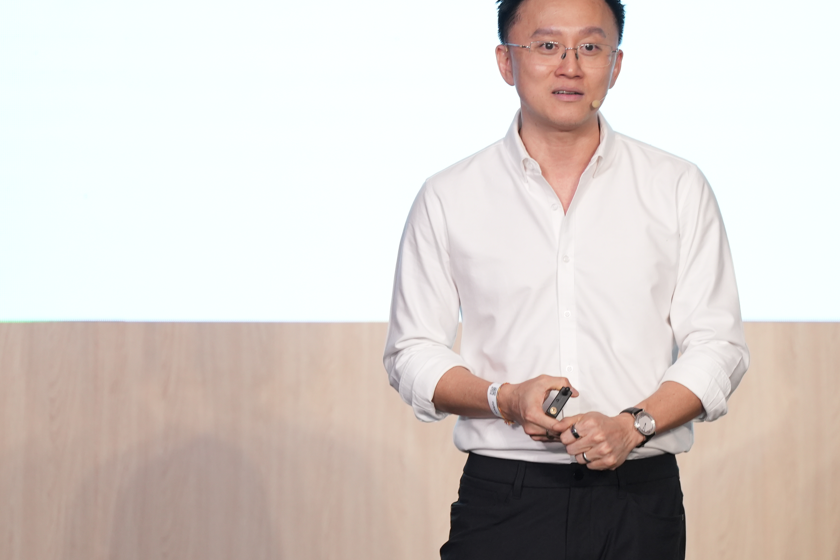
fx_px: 8679
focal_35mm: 372
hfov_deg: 5.5
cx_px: 519
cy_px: 226
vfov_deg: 3.7
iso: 1000
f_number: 2.8
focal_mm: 191
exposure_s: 1/160
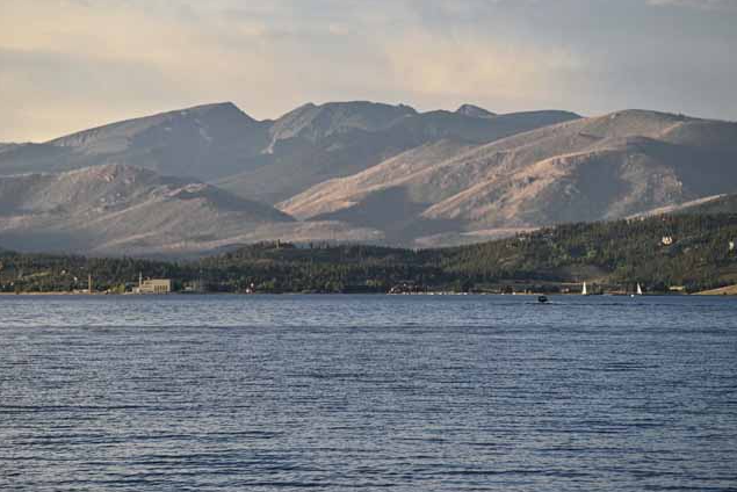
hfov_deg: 10.9
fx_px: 3871
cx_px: 330
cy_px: 233
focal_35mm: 189
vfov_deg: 7.3
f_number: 4.5
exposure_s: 1/400
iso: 100
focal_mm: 150
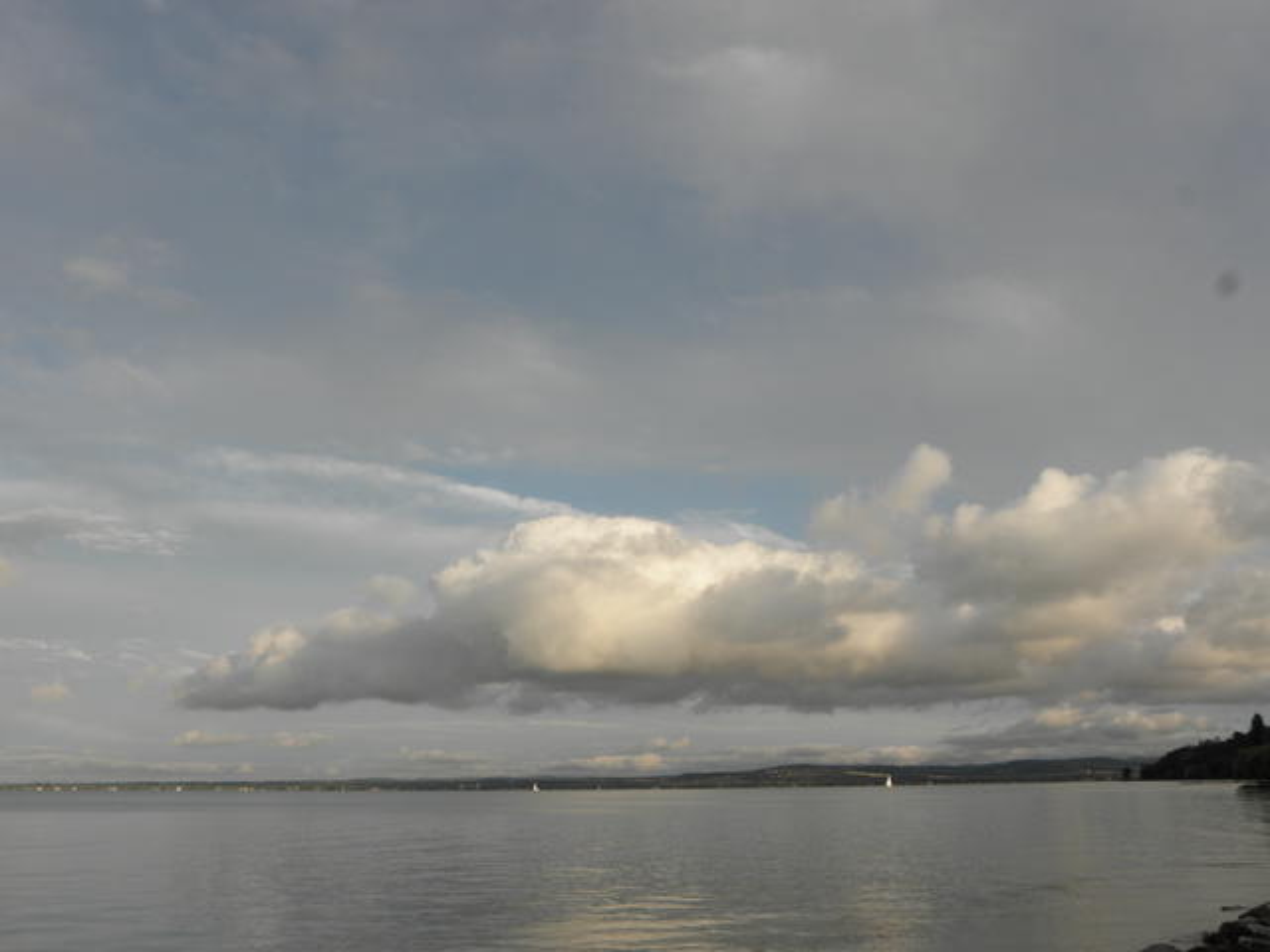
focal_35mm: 31
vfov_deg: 45.4
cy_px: 476
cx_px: 635
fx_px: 1137
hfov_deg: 58.4
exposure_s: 1/200
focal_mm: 5.52
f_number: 5.6
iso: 64
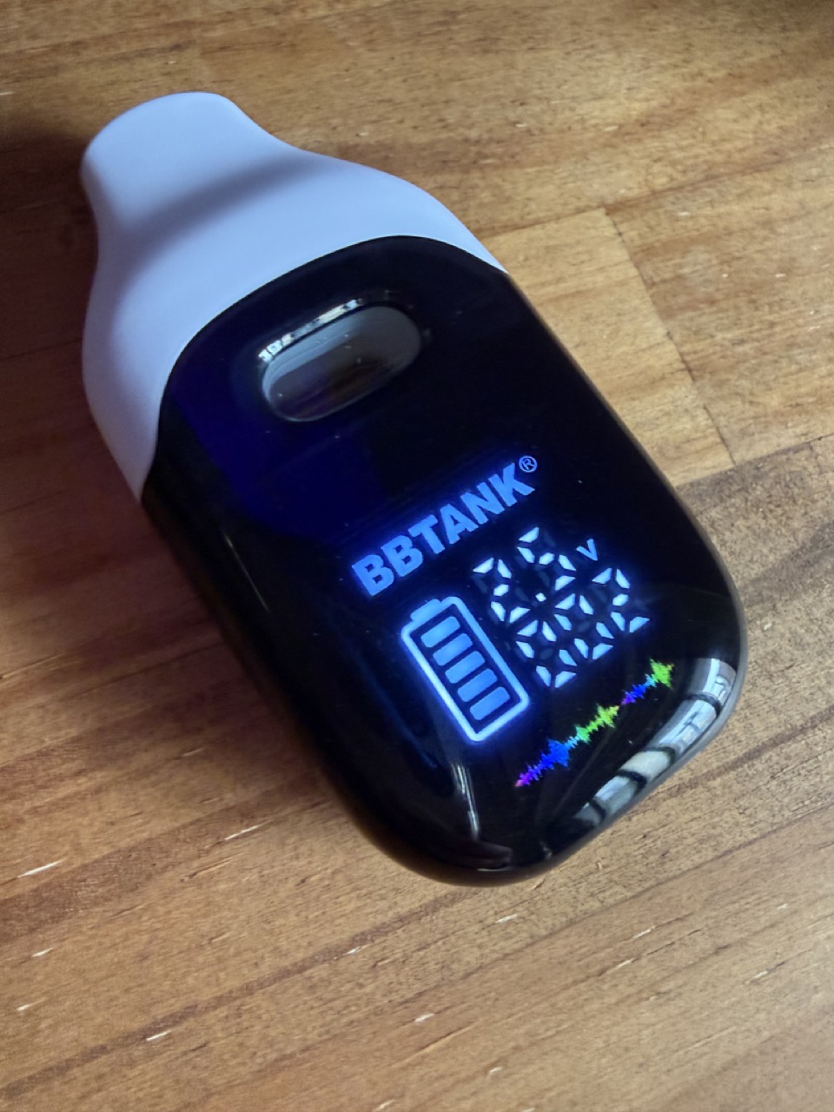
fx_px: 771
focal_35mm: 24
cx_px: 417
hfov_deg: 56.8
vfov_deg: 71.6
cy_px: 556
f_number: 2.2
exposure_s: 1/57
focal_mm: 2.22
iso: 640
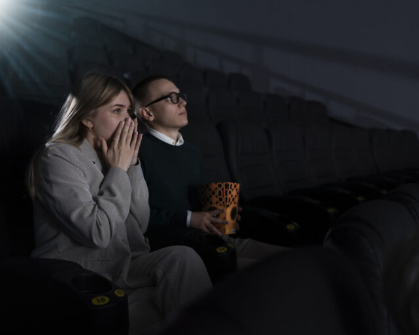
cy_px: 167
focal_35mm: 40
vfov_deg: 37.3
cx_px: 224
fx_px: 496
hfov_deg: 45.8
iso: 800
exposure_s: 1/200
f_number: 2.2
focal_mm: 35
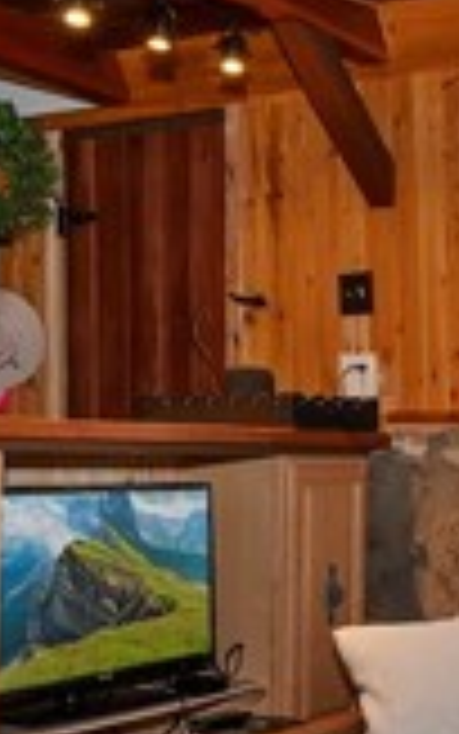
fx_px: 1200
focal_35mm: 60
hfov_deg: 19.3
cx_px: 657
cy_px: 475
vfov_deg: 33.8
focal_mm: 10
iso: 400
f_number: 8
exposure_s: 1/30
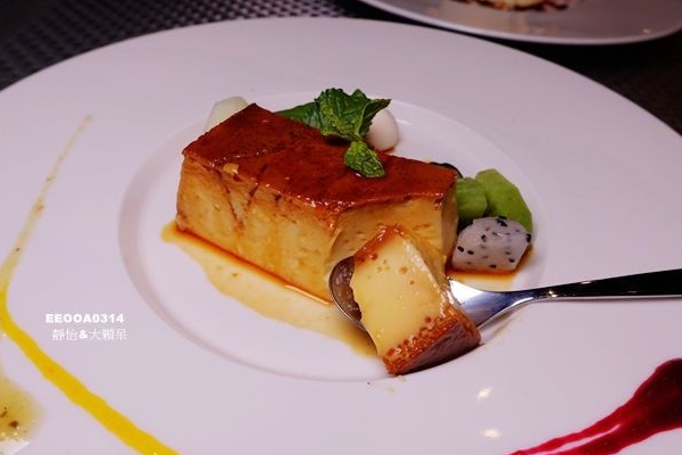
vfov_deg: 49.5
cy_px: 211
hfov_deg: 69.4
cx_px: 354
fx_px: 493
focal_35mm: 26
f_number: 4
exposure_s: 1/160
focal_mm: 8.8
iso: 125
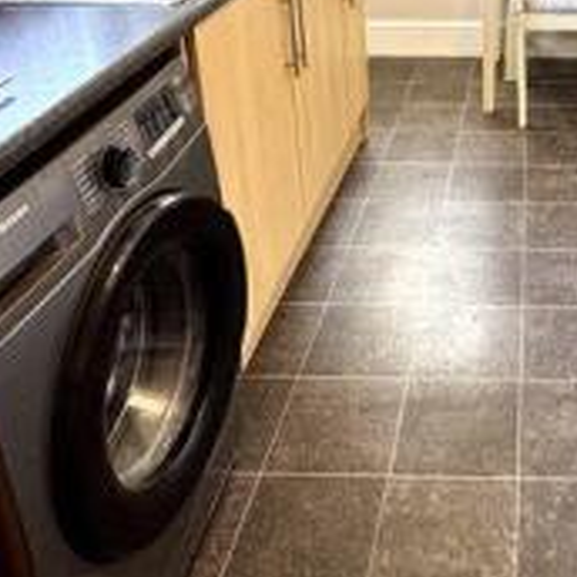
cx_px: 515
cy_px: -5
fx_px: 792
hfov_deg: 37.5
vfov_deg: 35.9
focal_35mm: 42
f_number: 2.2
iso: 160
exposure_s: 1/100
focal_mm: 2.22
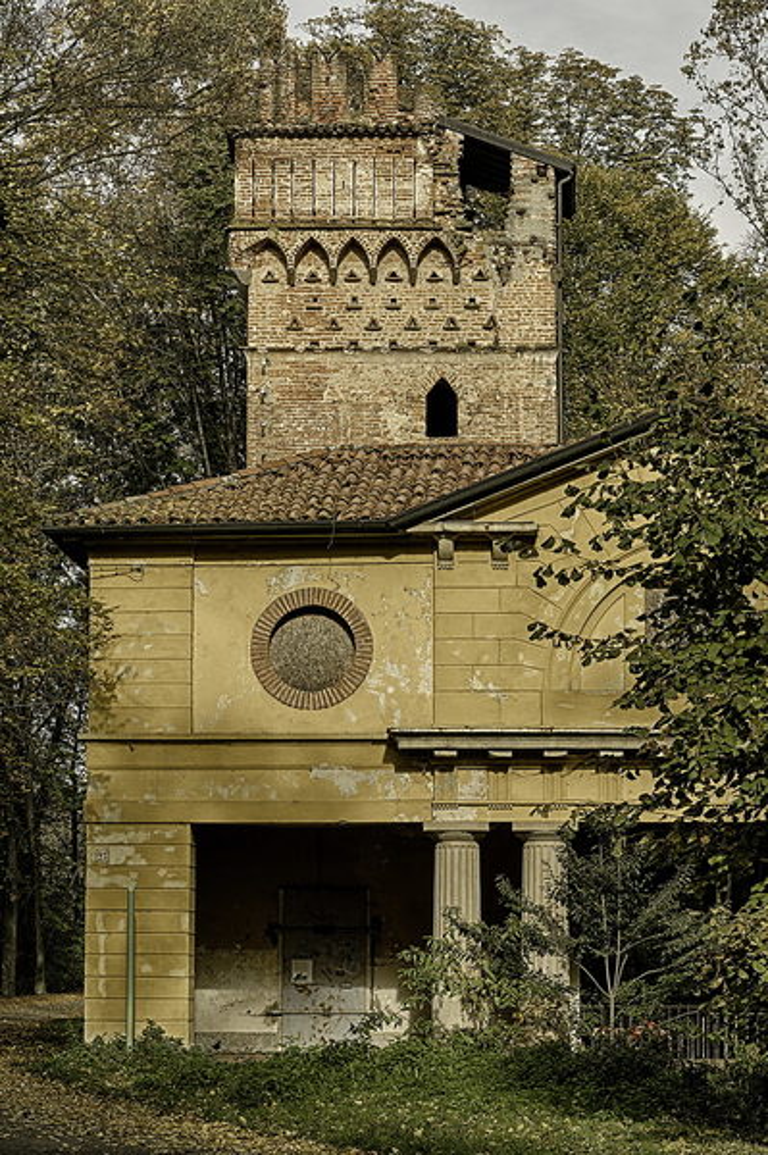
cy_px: 578
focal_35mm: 75
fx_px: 2404
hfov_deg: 18.2
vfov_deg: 27.0
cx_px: 384
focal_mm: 50
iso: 100
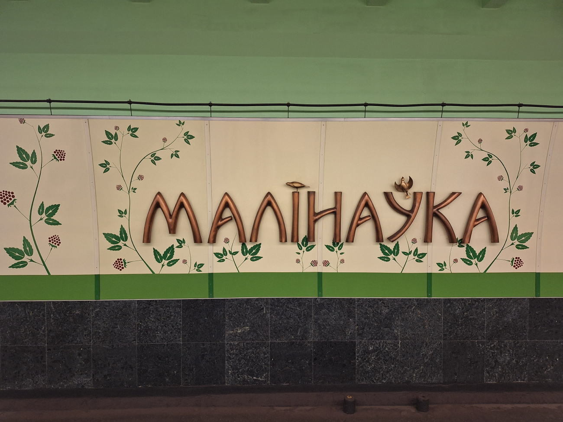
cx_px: 282
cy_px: 211
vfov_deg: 58.9
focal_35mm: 23
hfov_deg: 73.9
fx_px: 374
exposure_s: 1/33
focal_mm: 5.54
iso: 200
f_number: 1.8
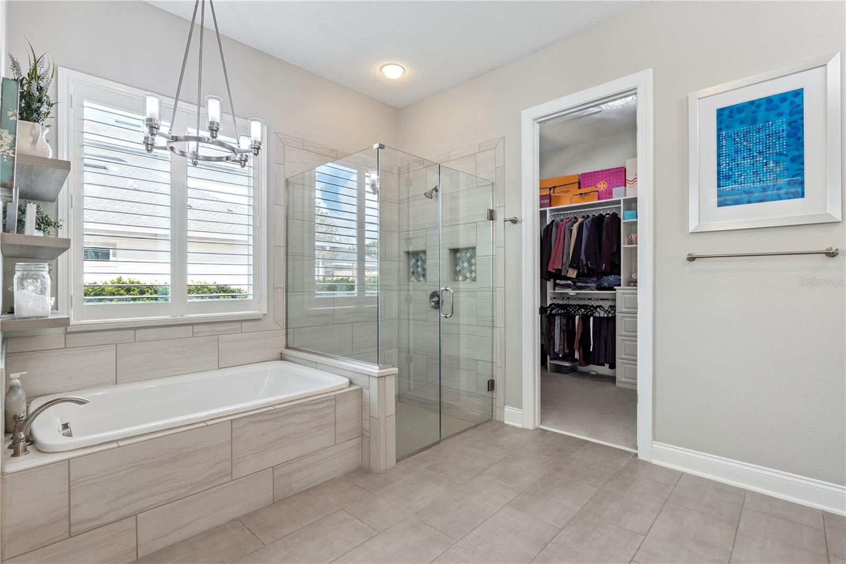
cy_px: 282
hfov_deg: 96.7
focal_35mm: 16
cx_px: 423
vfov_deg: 73.7
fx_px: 376
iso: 800
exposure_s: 1/60
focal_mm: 16
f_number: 10
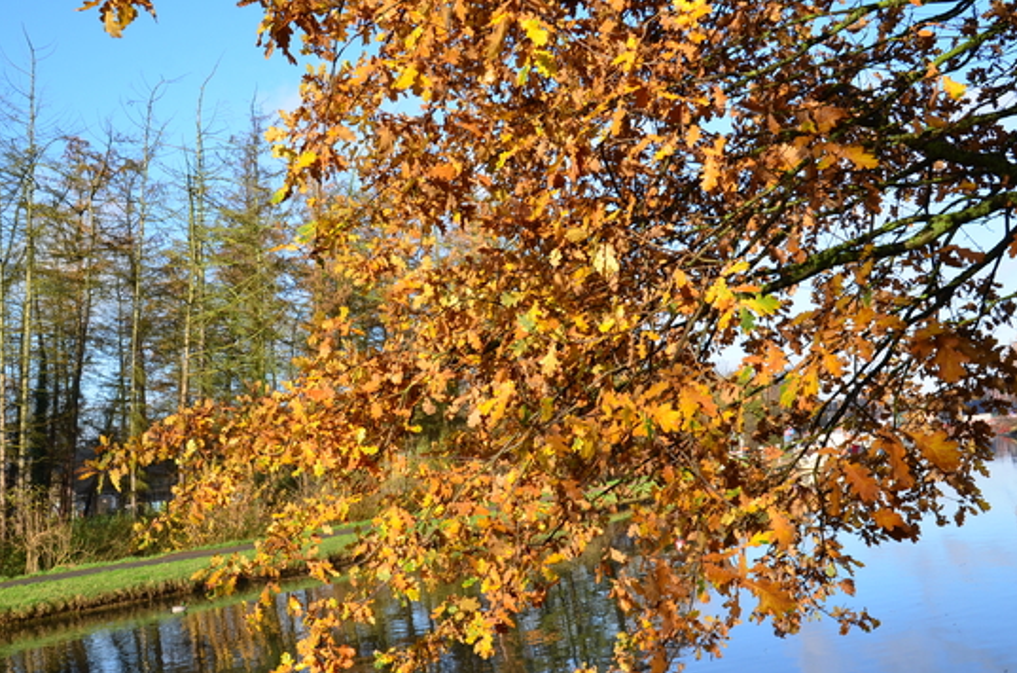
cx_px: 530
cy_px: 359
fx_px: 1086
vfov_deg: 34.4
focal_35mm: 39
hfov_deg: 50.2
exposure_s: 1/125
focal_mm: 23
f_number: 11
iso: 200
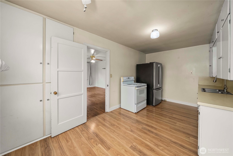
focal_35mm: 12
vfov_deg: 90.1
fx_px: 78
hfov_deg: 112.6
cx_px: 116
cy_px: 78
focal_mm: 12
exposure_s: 1/60
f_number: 7.1
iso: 125
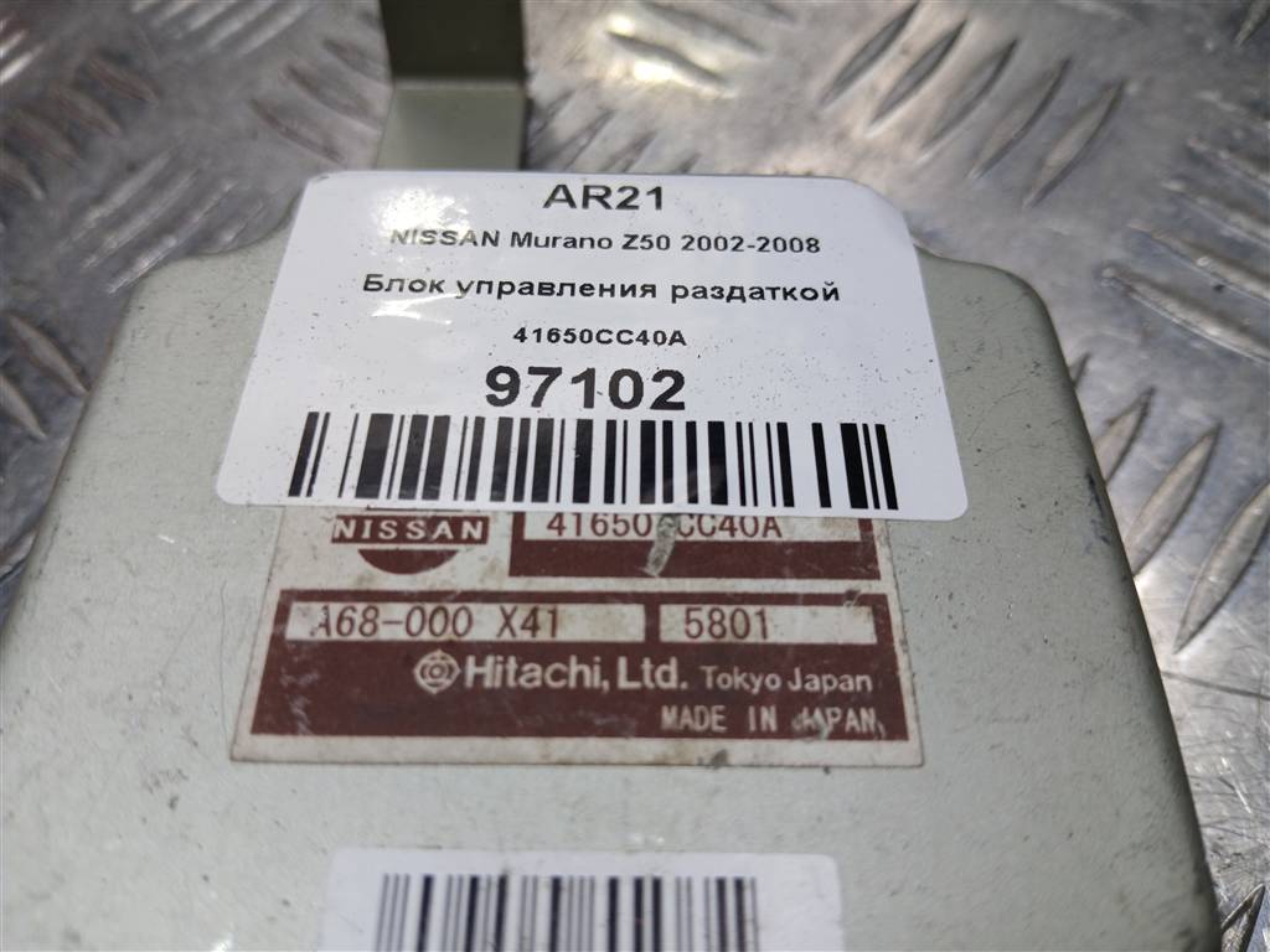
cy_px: 476
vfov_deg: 53.1
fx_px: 954
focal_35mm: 26
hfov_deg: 67.3
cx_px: 635
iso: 25
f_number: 1.8
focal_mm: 3.98
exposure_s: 1/100
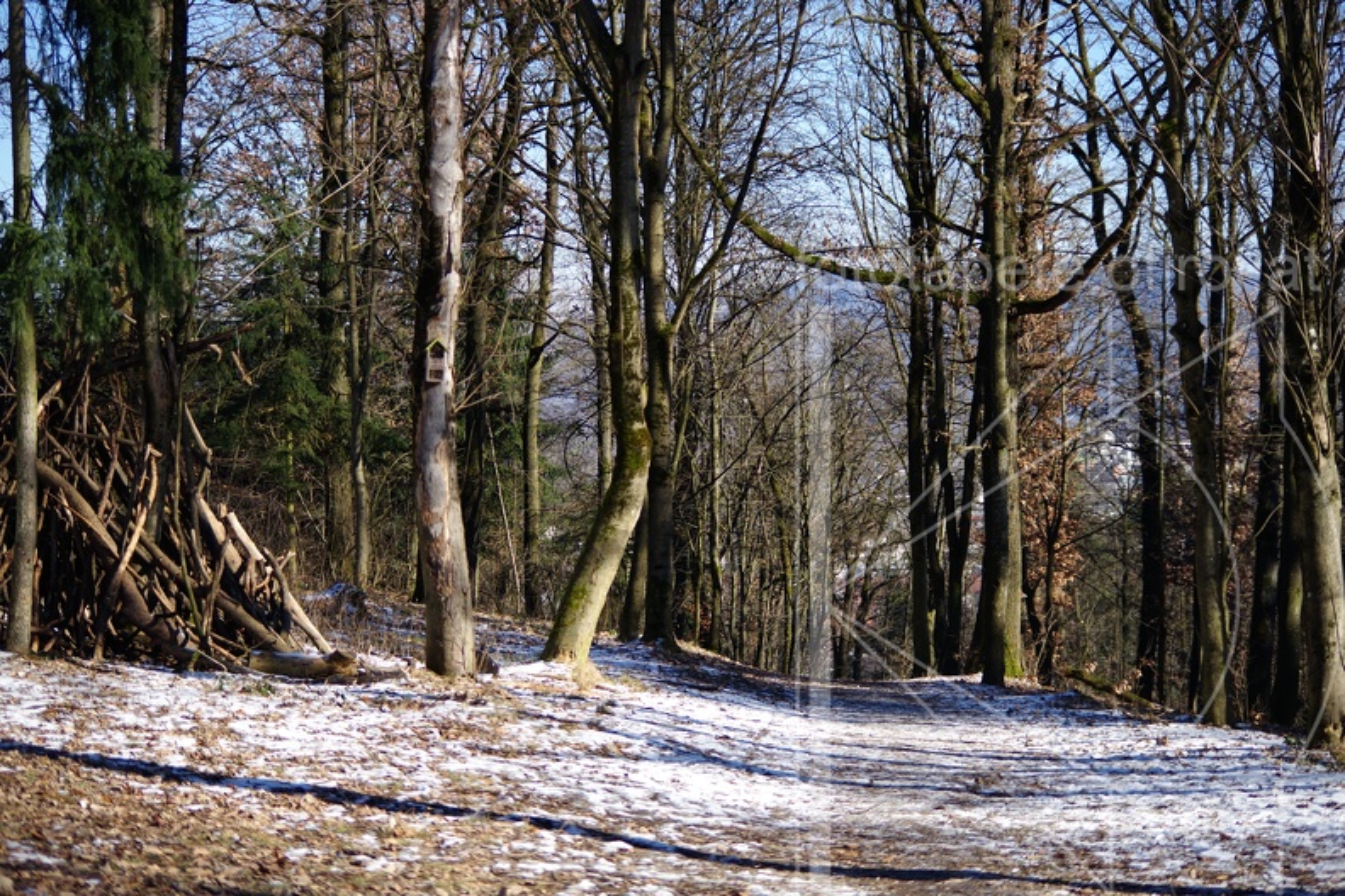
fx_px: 2802
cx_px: 672
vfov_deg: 18.2
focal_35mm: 75
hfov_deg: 27.0
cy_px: 448
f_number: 4
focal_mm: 50
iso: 100
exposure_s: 1/400
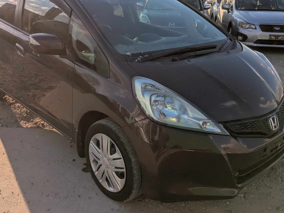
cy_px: 88
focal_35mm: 37
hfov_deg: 50.1
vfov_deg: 38.6
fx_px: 304
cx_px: 144
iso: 40
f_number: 1.89
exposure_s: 1/3086
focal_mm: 5.43
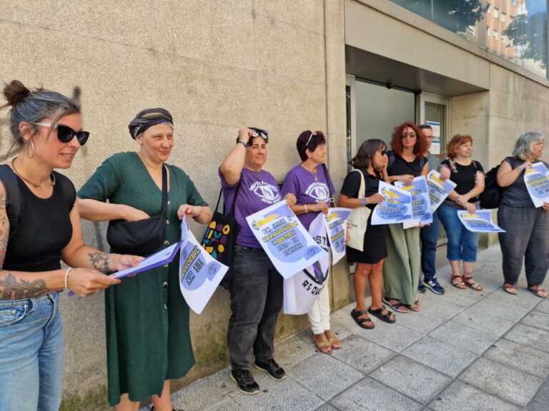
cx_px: 274
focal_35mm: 23
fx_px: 365
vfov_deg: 58.9
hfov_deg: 73.9
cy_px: 206
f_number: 1.8
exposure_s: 1/183
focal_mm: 6.4
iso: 50
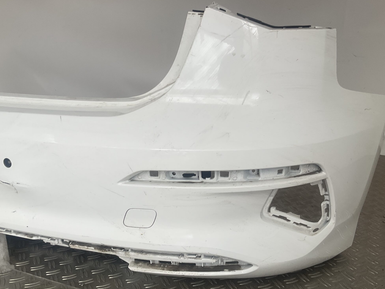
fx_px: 423
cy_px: 156
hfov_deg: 49.0
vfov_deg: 37.7
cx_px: 202
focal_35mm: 38
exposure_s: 1/100
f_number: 1.8
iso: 20
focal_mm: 3
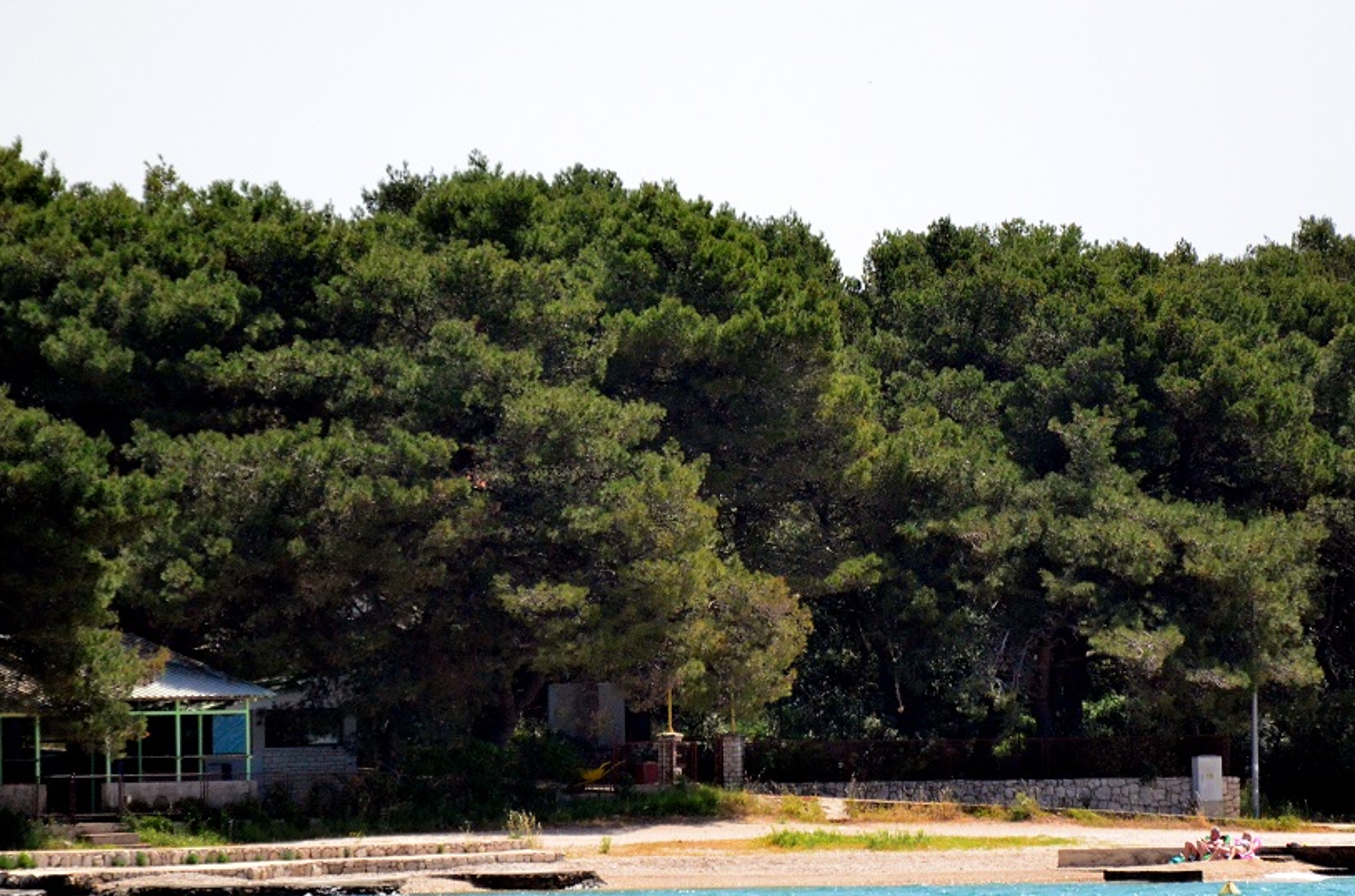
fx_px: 20766
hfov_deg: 3.7
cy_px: 454
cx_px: 771
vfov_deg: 2.5
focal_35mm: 553
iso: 2800
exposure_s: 1/8000
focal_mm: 300
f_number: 5.6
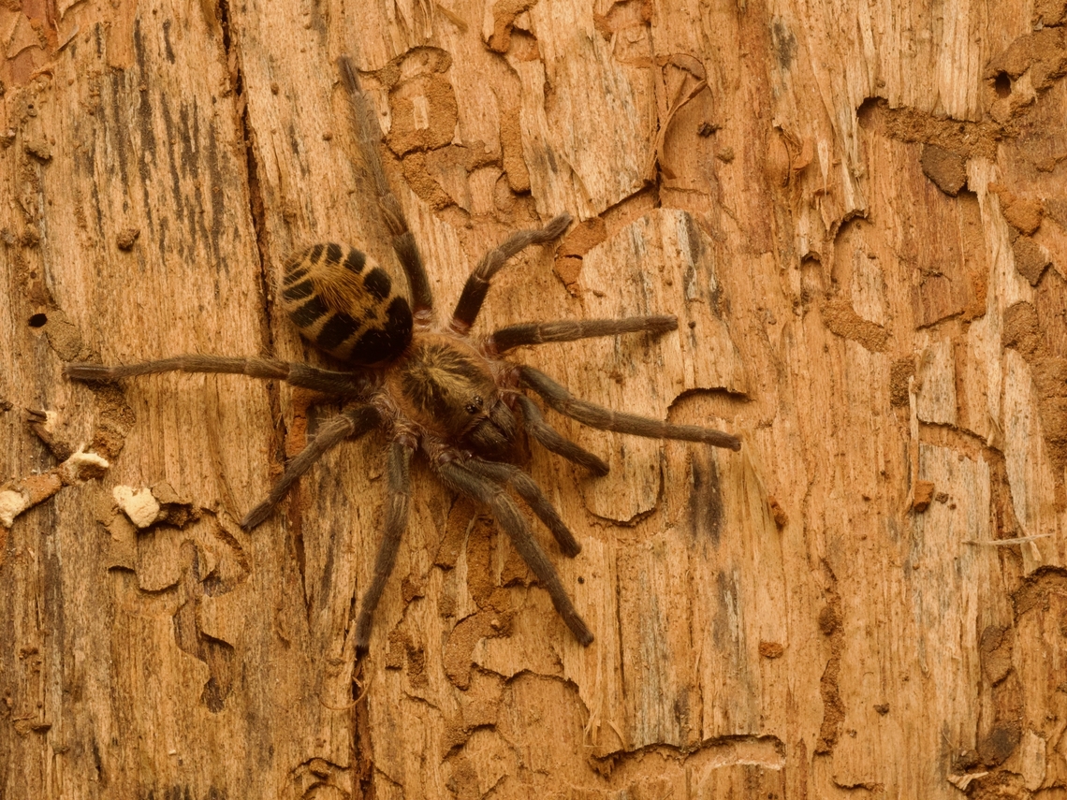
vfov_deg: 12.3
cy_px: 400
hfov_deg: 16.4
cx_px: 534
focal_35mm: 120
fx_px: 3699
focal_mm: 60
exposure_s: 1/60
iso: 800
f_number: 16
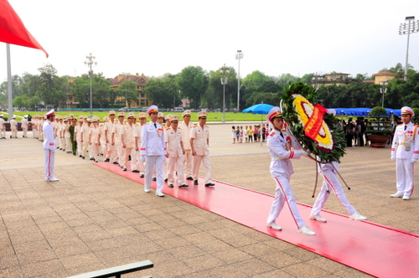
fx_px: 384
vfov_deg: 39.9
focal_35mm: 33
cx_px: 210
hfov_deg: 57.3
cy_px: 139
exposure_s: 1/100
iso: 320
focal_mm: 22
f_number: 14
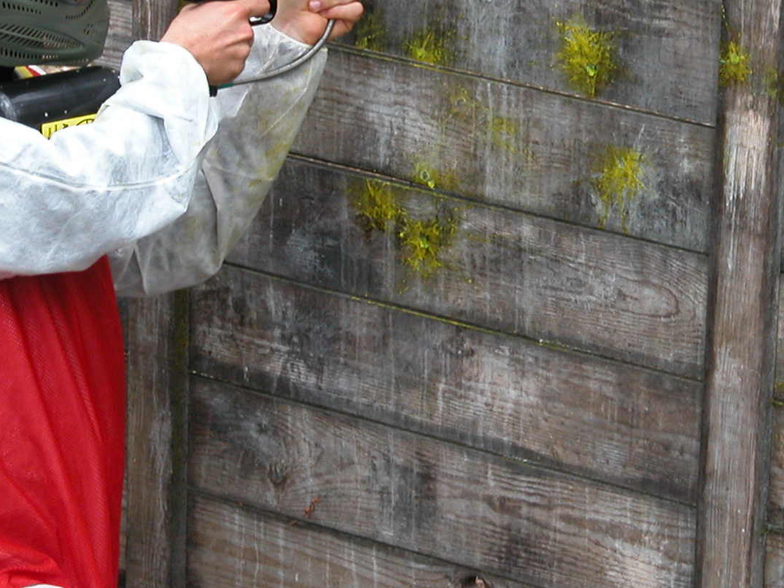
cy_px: 156
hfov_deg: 7.8
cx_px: 558
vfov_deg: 5.9
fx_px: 5729
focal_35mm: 253
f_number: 3.7
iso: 100
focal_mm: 27.3
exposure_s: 1/88.5
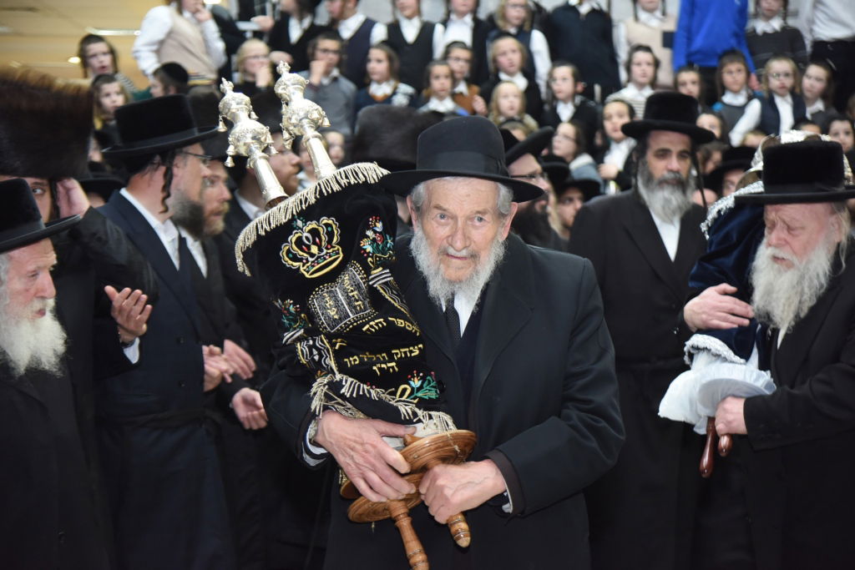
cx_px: 428
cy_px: 285
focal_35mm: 75
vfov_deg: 18.2
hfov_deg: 27.0
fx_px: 1781
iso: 2500
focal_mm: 75
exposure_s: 1/125
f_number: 4.5
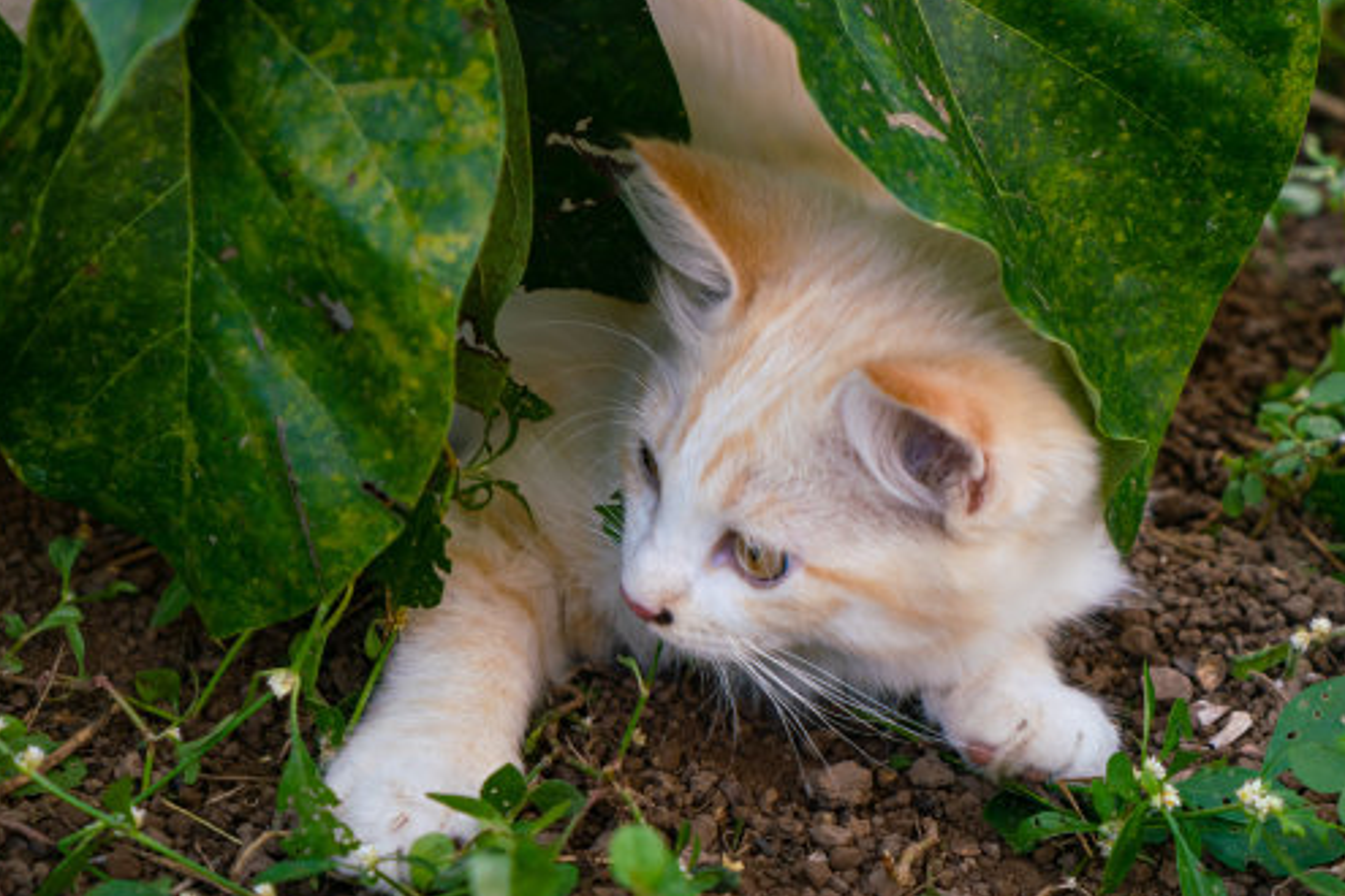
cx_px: 641
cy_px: 513
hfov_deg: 16.3
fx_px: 4707
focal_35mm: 126
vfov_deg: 10.9
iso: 200
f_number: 4
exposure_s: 1/100
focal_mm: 68
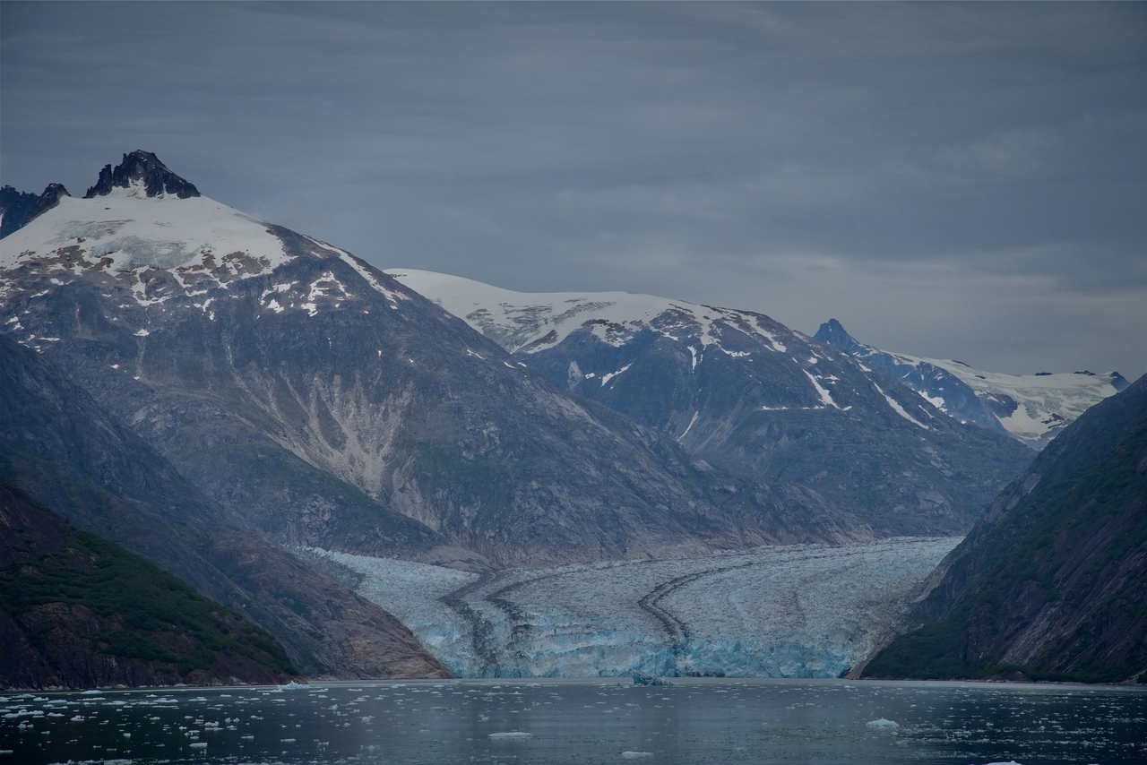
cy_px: 382
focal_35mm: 120
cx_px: 574
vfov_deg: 11.4
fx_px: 3824
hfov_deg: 17.1
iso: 100
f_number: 9
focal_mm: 120
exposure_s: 1/320
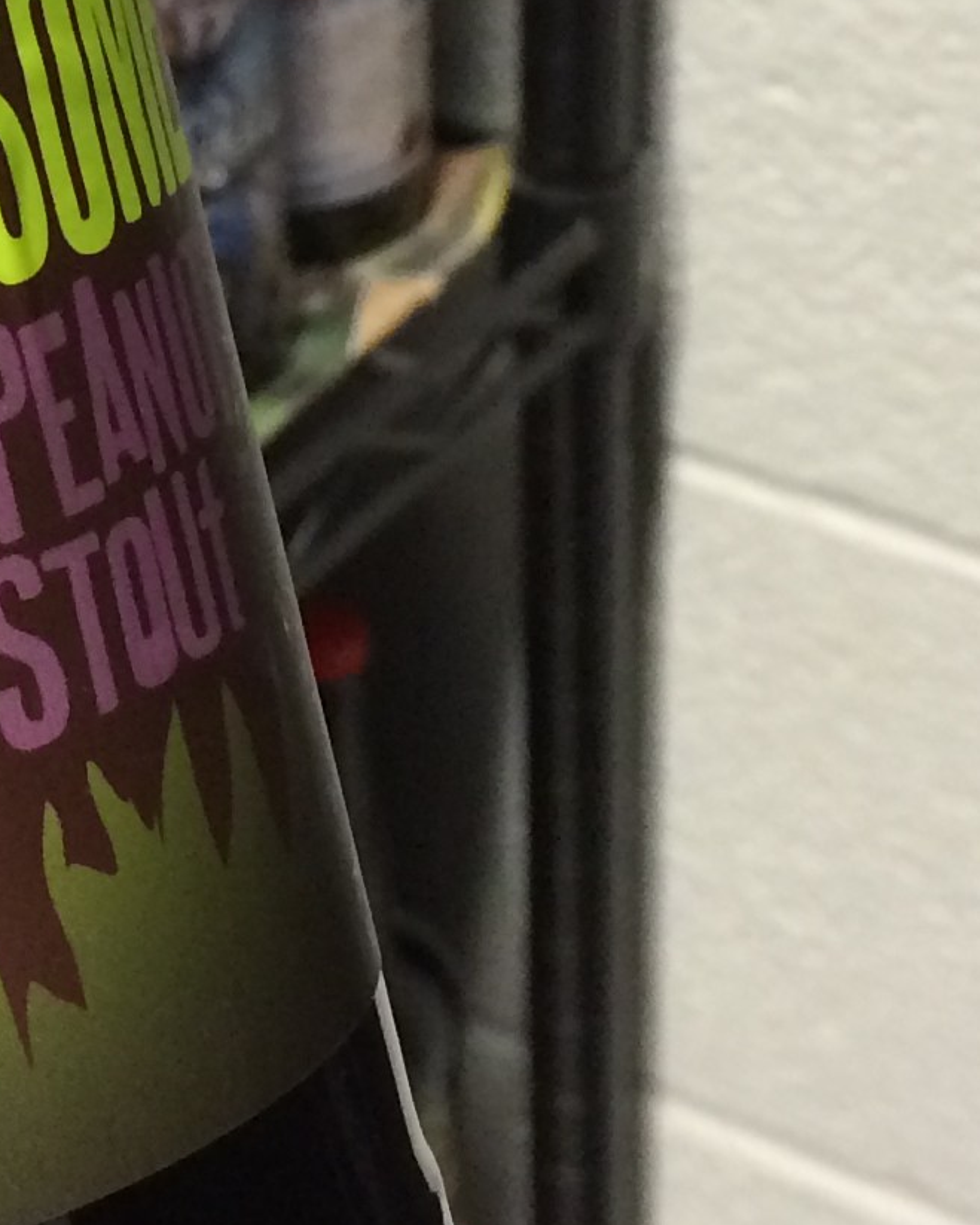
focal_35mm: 116
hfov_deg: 12.9
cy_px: 114
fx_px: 4206
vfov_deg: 16.4
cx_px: -225
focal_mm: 4.12
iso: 200
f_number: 2.2
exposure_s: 1/30
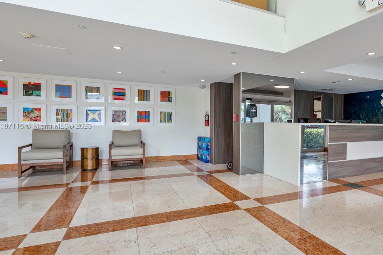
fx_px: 234
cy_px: 126
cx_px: 249
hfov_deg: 76.6
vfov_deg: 57.2
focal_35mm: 22
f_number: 8
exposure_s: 1/40
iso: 320
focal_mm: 16
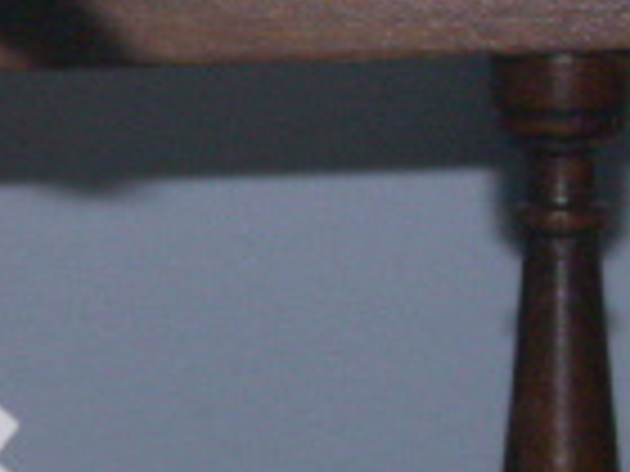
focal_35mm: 319
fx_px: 5806
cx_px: -189
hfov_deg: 6.2
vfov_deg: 4.7
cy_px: 476
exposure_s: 1/60
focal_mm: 17.48
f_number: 3.5
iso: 200
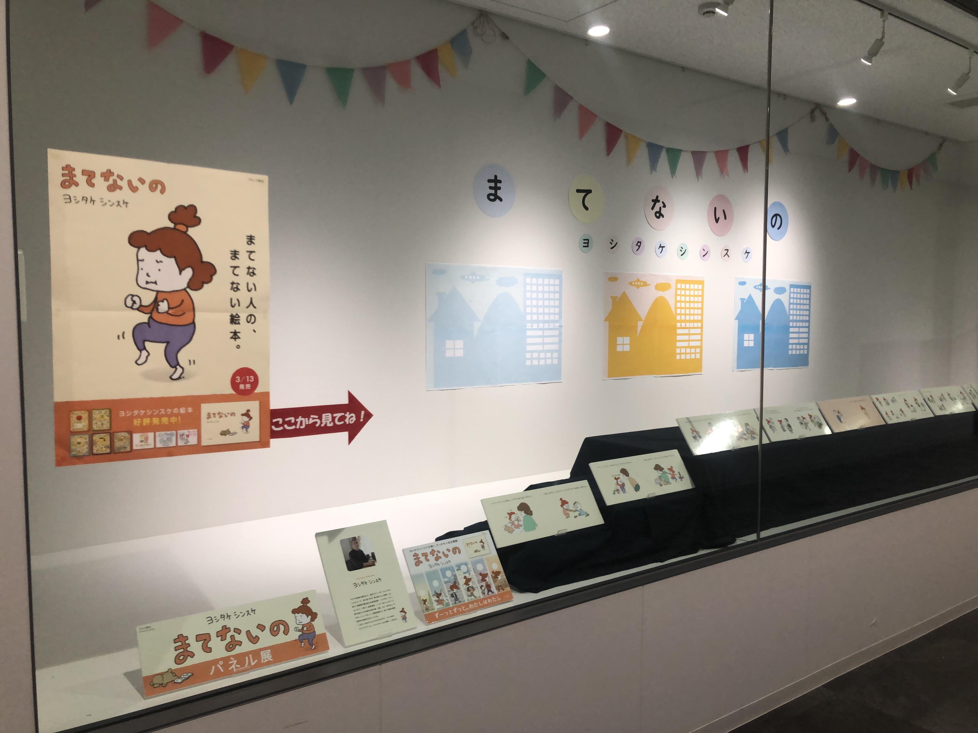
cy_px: 366
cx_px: 489
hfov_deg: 63.4
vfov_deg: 49.7
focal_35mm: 28
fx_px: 791
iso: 100
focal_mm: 4
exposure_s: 1/60
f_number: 1.8
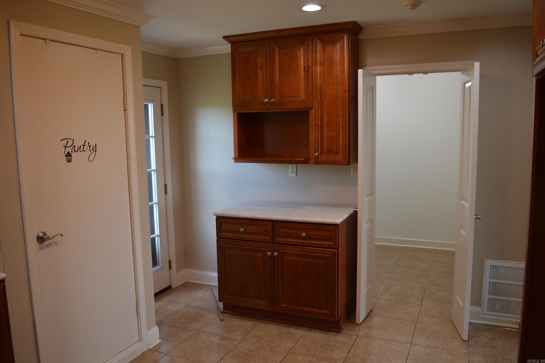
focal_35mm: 27
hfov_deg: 67.4
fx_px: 408
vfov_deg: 47.8
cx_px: 272
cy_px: 182
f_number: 4
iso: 400
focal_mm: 18
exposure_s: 1/60
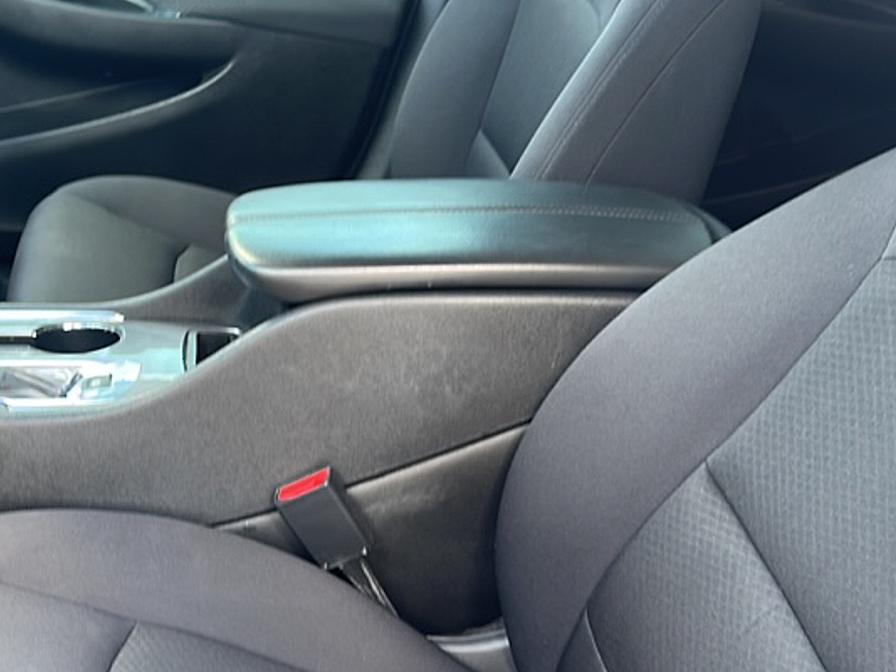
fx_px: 1165
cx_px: 148
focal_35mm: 45
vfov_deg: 32.0
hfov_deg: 39.9
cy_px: 421
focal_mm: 6.86
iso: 64
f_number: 1.78
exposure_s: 1/44
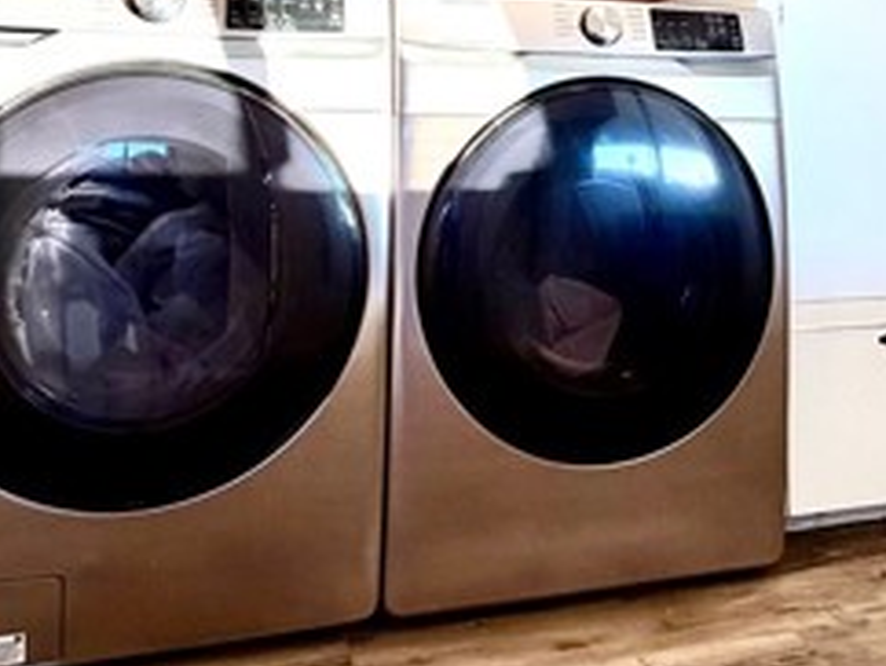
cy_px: 62
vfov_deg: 36.3
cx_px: 520
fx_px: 948
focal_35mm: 37
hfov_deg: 49.9
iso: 125
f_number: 2.2
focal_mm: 2.22
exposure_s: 1/120
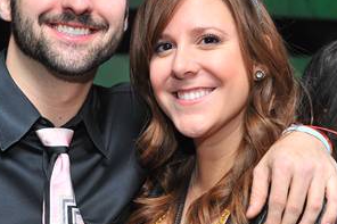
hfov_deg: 19.6
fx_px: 973
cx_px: 133
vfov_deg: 13.1
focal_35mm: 104
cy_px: 85
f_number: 5.6
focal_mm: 56
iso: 800
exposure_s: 1/100
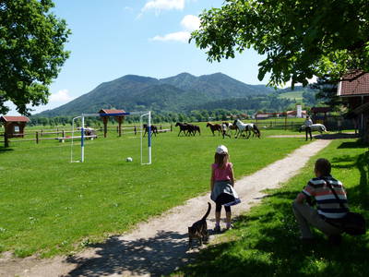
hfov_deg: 52.6
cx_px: 184
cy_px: 138
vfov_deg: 40.7
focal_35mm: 35
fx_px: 373
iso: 100
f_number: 4
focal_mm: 6.3
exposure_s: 1/500
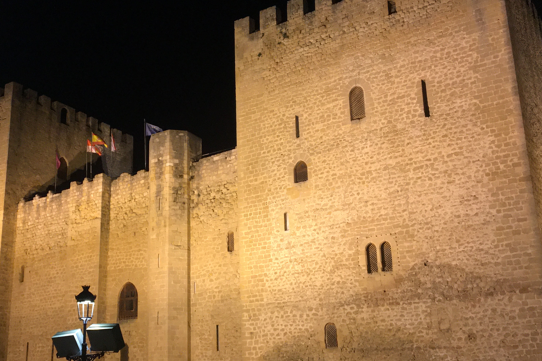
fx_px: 708
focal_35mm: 47
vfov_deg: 28.6
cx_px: 166
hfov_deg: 41.2
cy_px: 194
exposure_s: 1/33
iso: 250
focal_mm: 4.15
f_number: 2.2
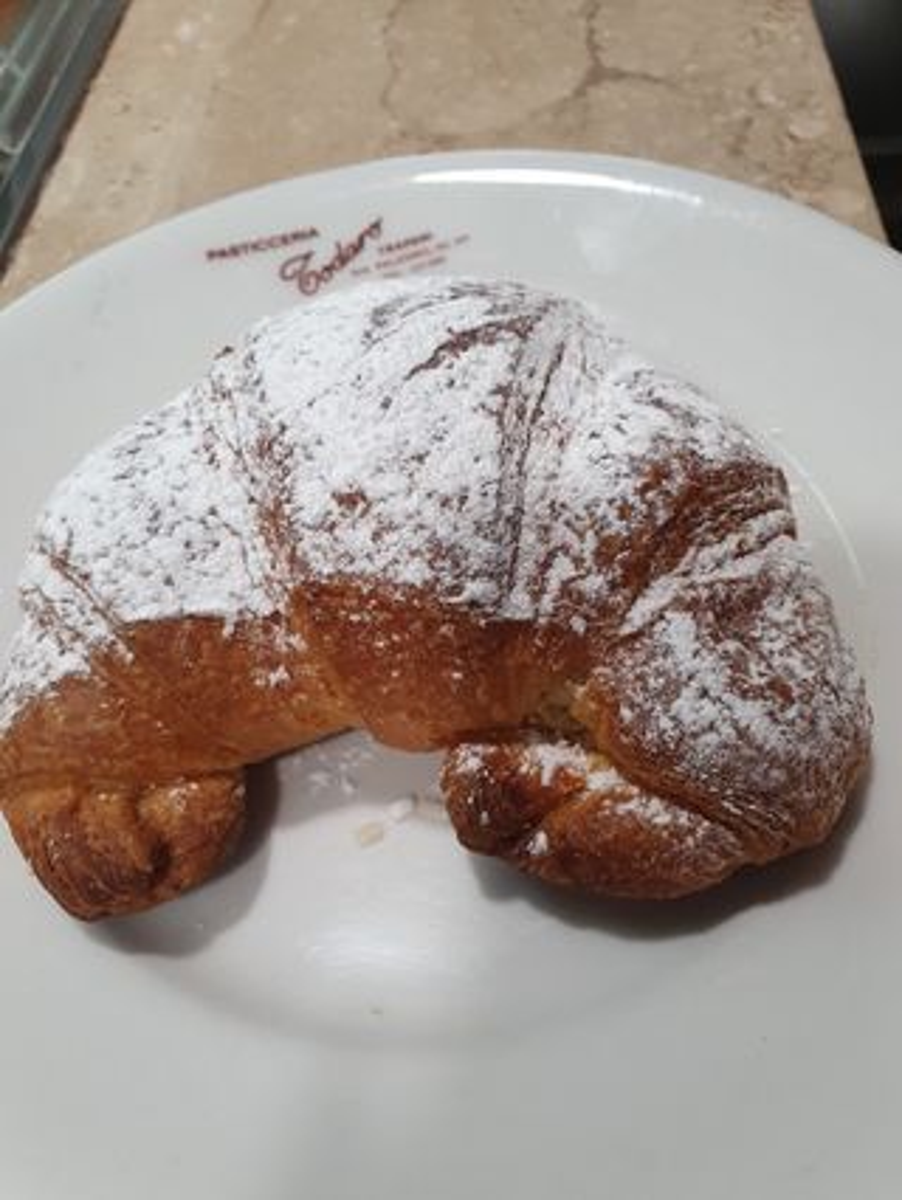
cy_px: 600
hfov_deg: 53.1
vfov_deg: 67.3
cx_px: 451
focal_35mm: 26
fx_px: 902
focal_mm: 4.32
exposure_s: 1/100
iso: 125
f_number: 2.4
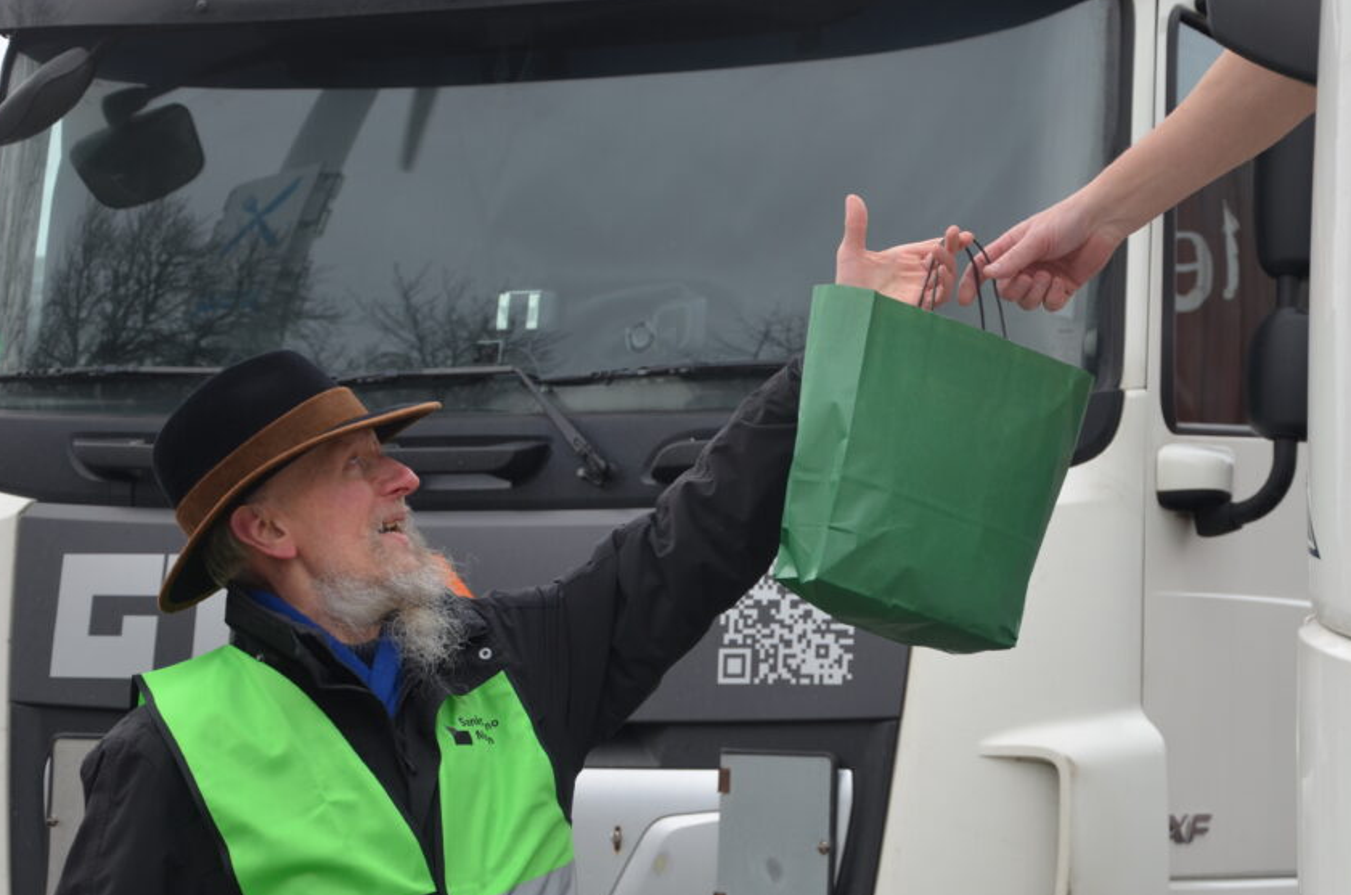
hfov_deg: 21.5
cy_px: 513
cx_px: 805
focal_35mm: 95
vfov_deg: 14.3
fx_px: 3558
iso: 250
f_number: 5
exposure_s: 1/100
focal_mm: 52
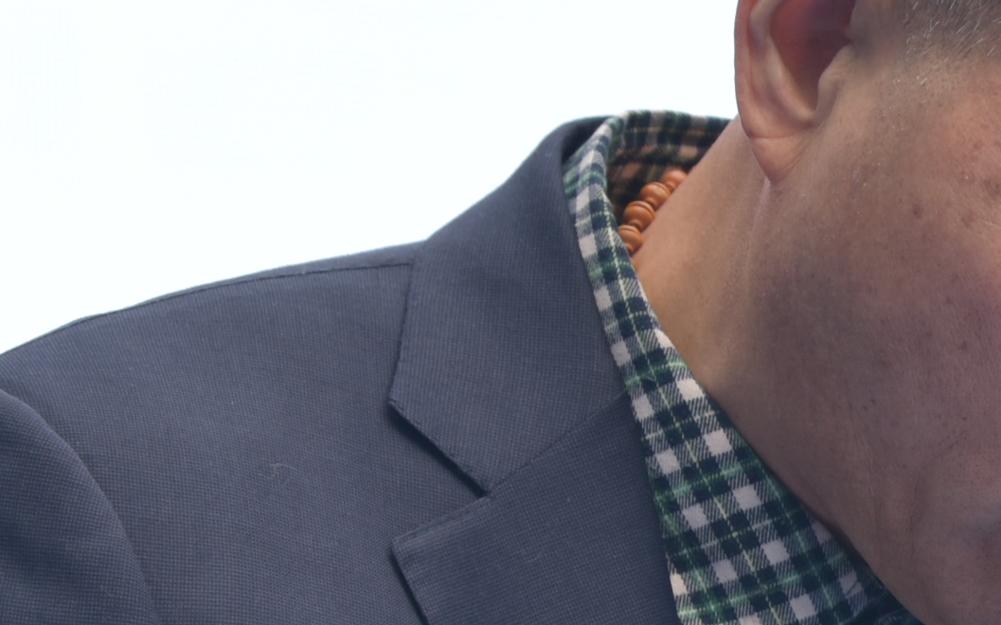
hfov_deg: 3.9
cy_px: 809
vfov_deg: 2.4
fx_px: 14809
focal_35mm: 543
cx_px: 1174
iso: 200
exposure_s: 1/200
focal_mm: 102
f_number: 4
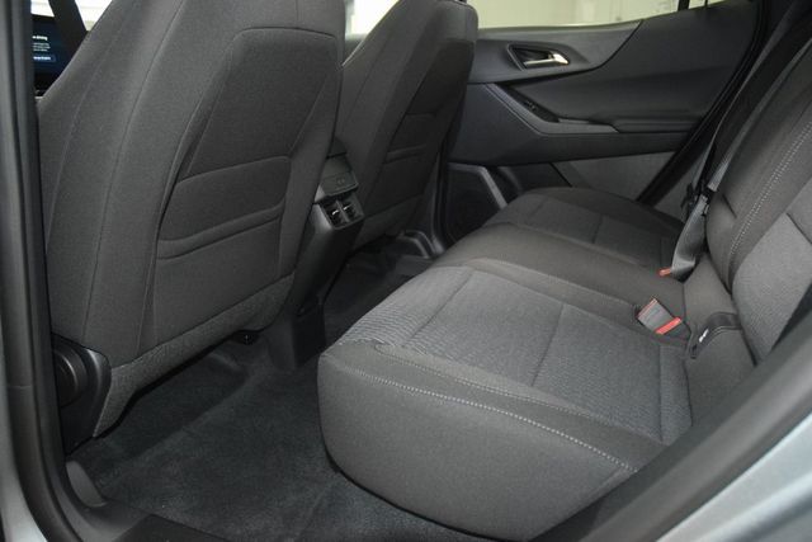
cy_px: 271
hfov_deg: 67.4
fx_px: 609
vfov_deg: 48.0
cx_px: 406
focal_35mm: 27
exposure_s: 1/30
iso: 3200
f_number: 3.5
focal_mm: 18
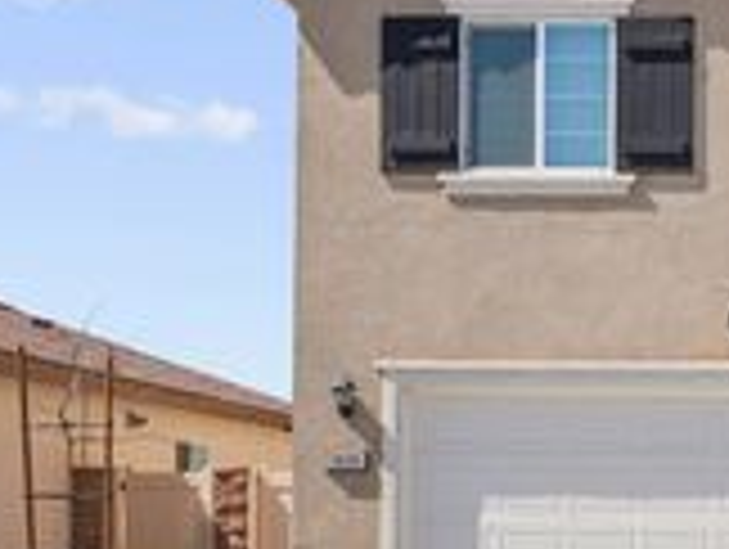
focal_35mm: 87
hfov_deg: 21.2
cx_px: 806
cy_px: 484
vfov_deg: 16.7
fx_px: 1845
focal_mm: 29.5
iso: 100
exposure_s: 1/125
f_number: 11
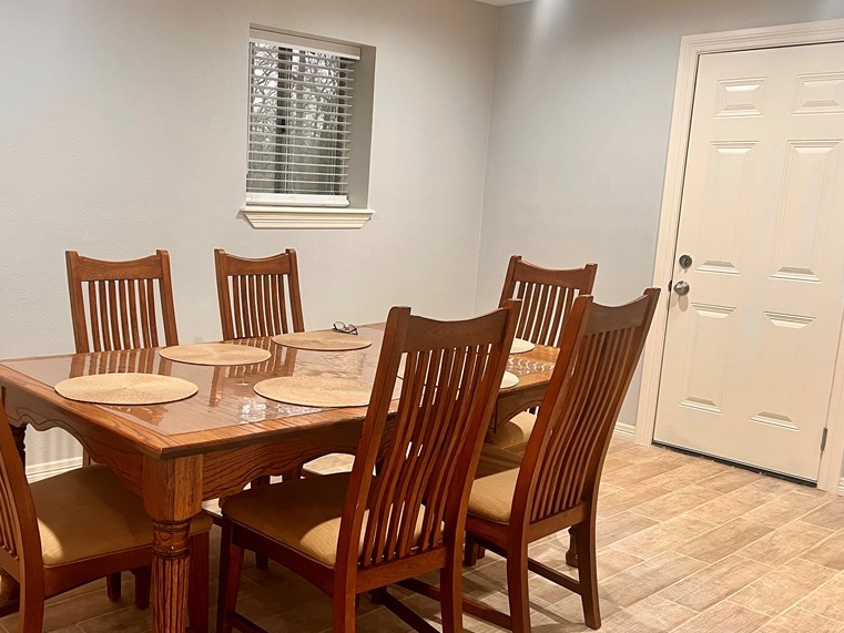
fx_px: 853
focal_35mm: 35
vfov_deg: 40.7
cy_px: 339
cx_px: 304
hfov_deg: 51.9
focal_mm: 5.7
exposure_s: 1/60
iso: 160
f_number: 1.5
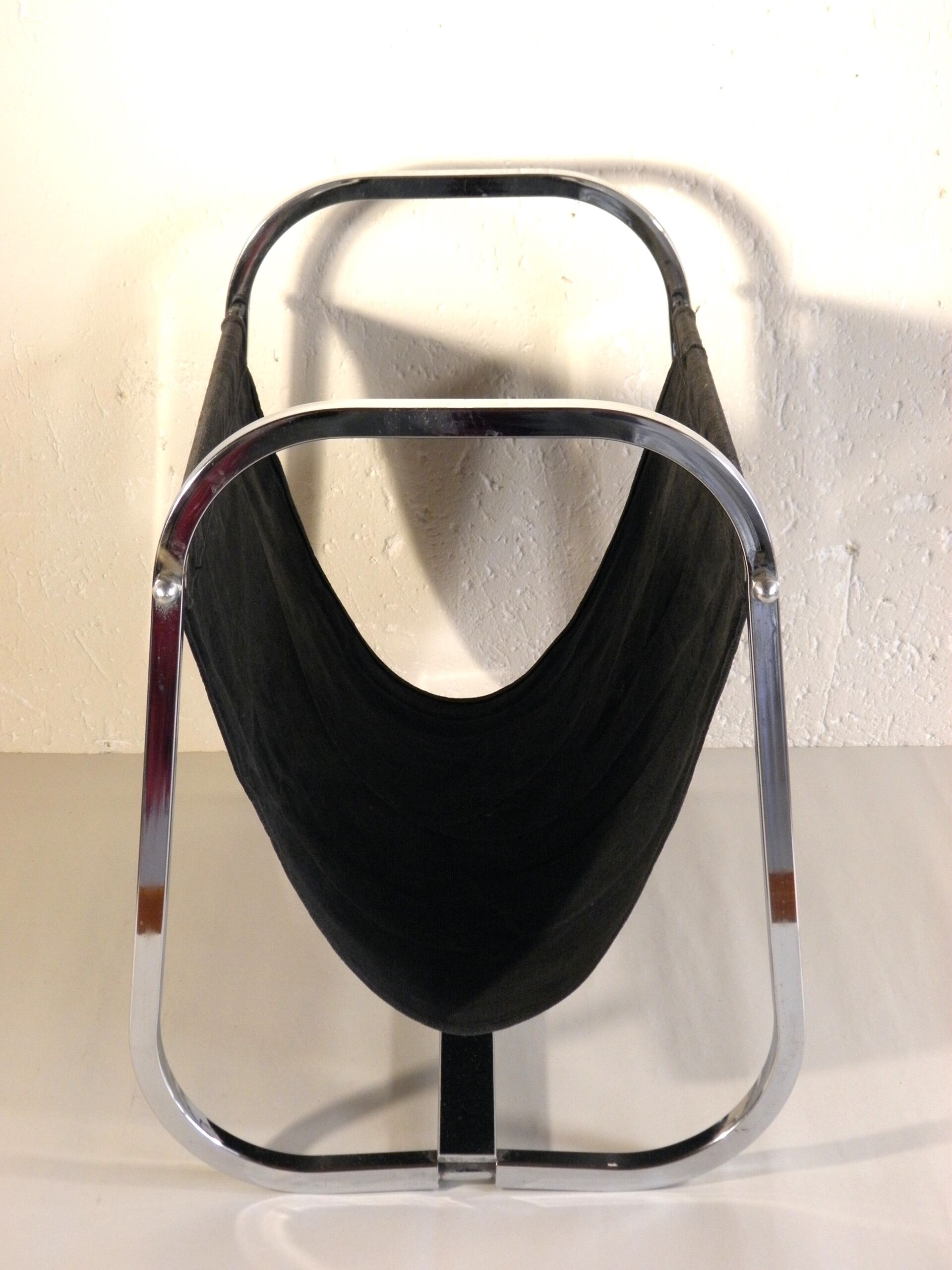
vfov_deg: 28.6
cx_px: 476
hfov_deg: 21.6
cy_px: 635
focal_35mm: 68
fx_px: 2493
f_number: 4.3
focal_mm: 12.2
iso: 200
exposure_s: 1/25
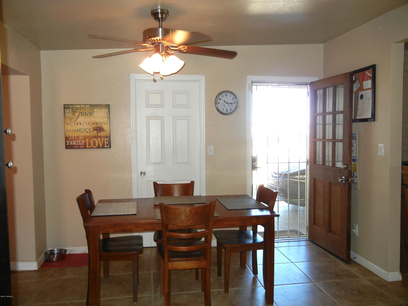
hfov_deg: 60.0
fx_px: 354
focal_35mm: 30
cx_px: 204
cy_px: 153
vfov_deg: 46.8
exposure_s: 1/33.2
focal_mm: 5.4
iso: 160
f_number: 3.5
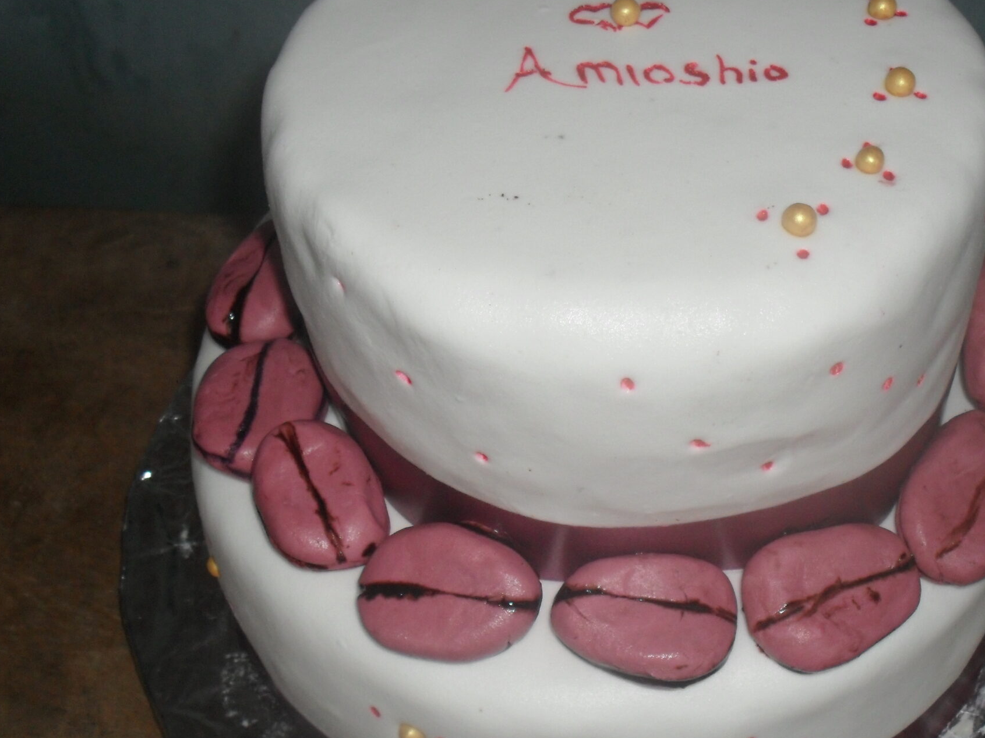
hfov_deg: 36.0
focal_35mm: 53
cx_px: 619
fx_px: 1508
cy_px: 392
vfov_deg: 27.5
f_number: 3.2
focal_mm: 6.3
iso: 200
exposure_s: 1/45
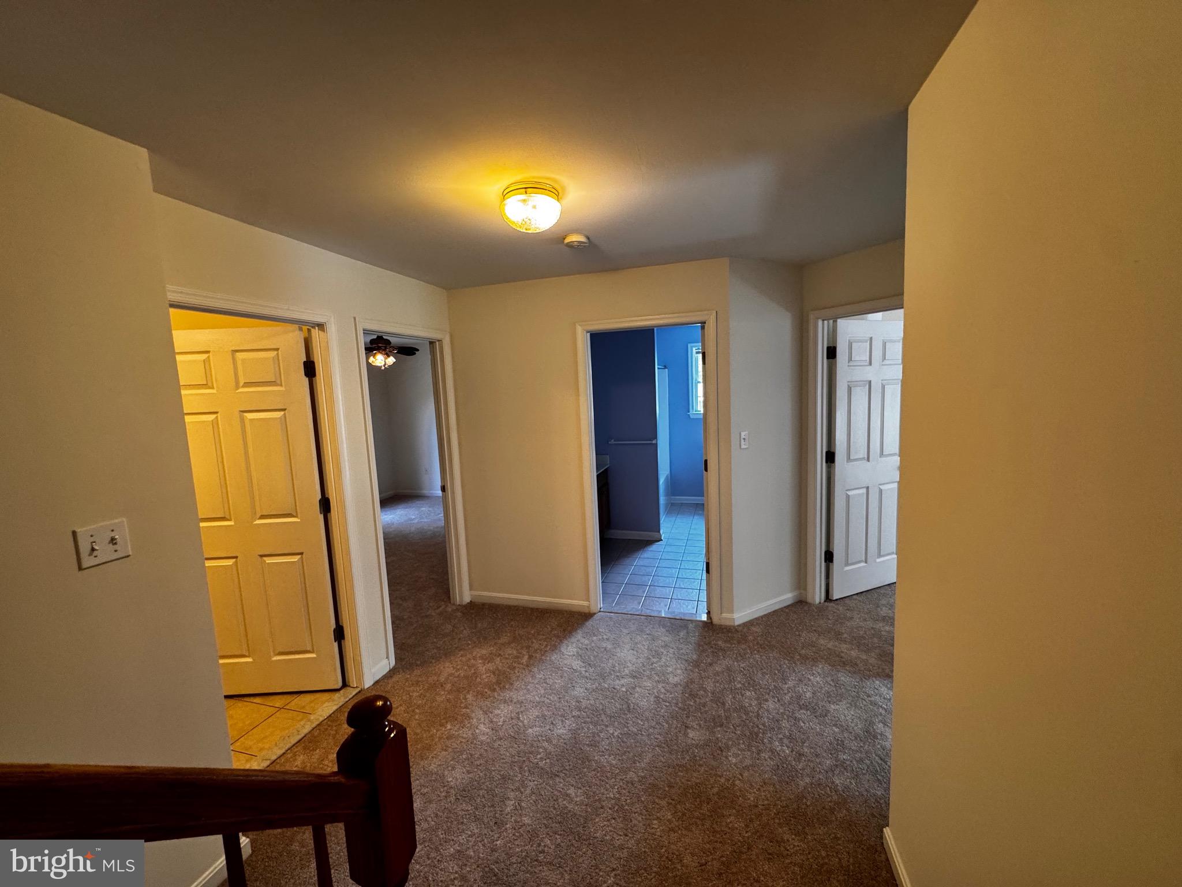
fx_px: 478
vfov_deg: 85.7
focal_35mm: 14
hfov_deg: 102.1
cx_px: 591
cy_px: 444
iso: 250
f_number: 2.2
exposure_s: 1/60
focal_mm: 2.22
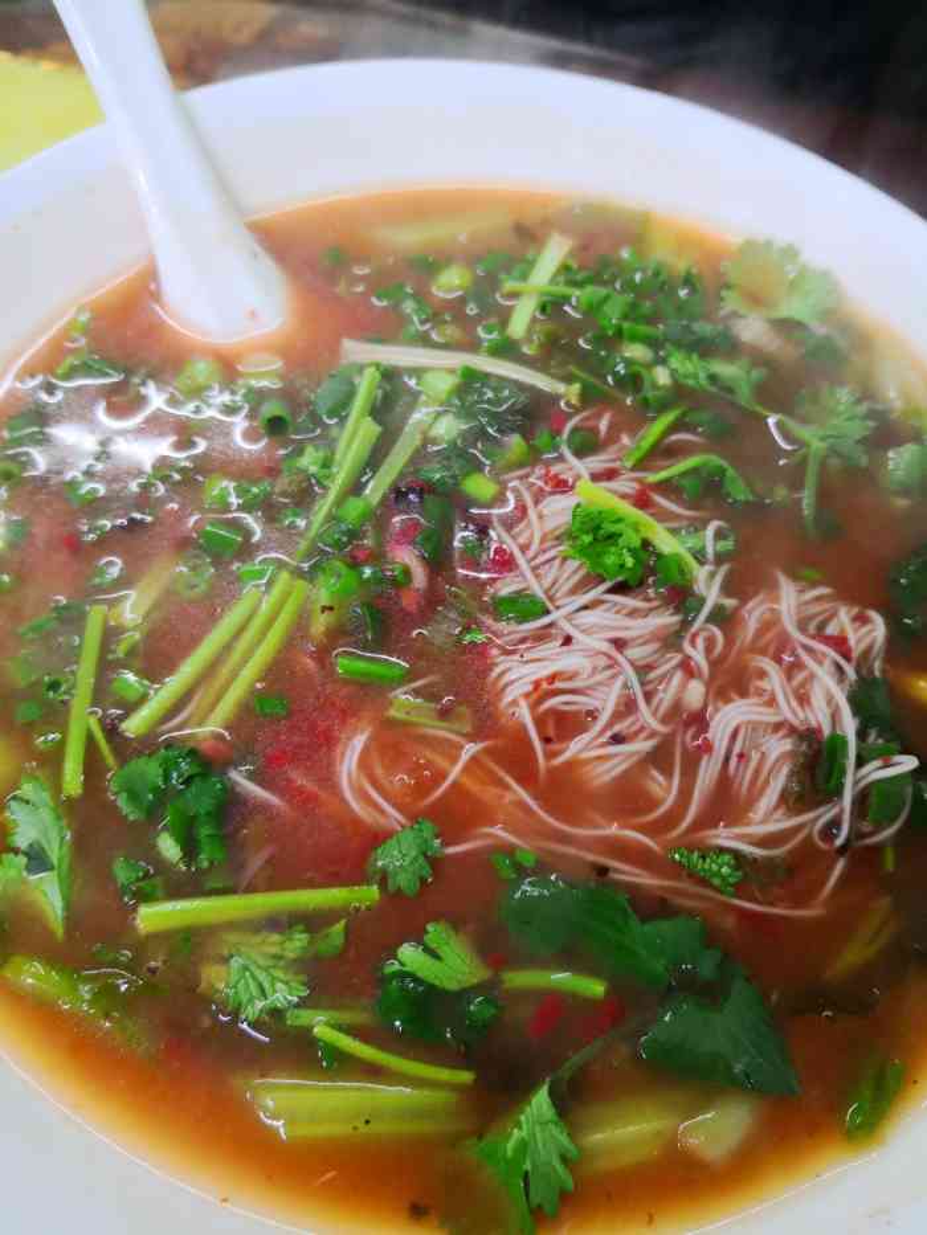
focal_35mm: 27
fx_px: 964
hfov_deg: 51.4
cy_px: 618
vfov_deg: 65.3
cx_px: 464
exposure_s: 1/33.3
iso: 200
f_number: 1.6
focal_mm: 3.95
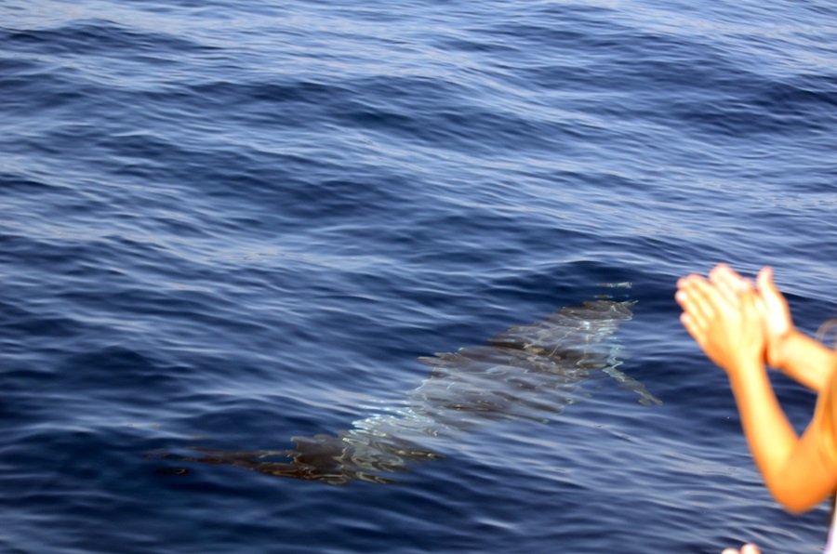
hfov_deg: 19.5
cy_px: 277
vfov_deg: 13.0
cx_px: 418
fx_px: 2436
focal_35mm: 105
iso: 100
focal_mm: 70
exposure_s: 1/320
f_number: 4.5
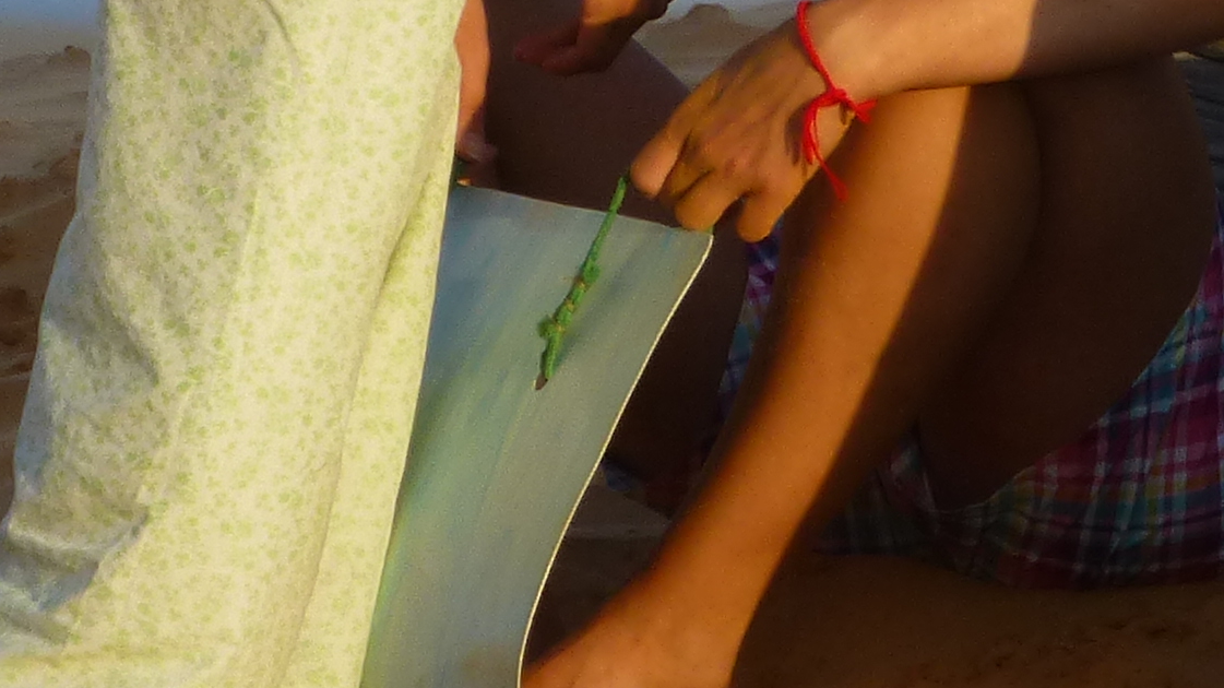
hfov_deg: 5.7
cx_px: 820
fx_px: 12266
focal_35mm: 378
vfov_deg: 3.2
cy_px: -122
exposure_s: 1/250
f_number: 5.2
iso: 100
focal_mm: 16.1
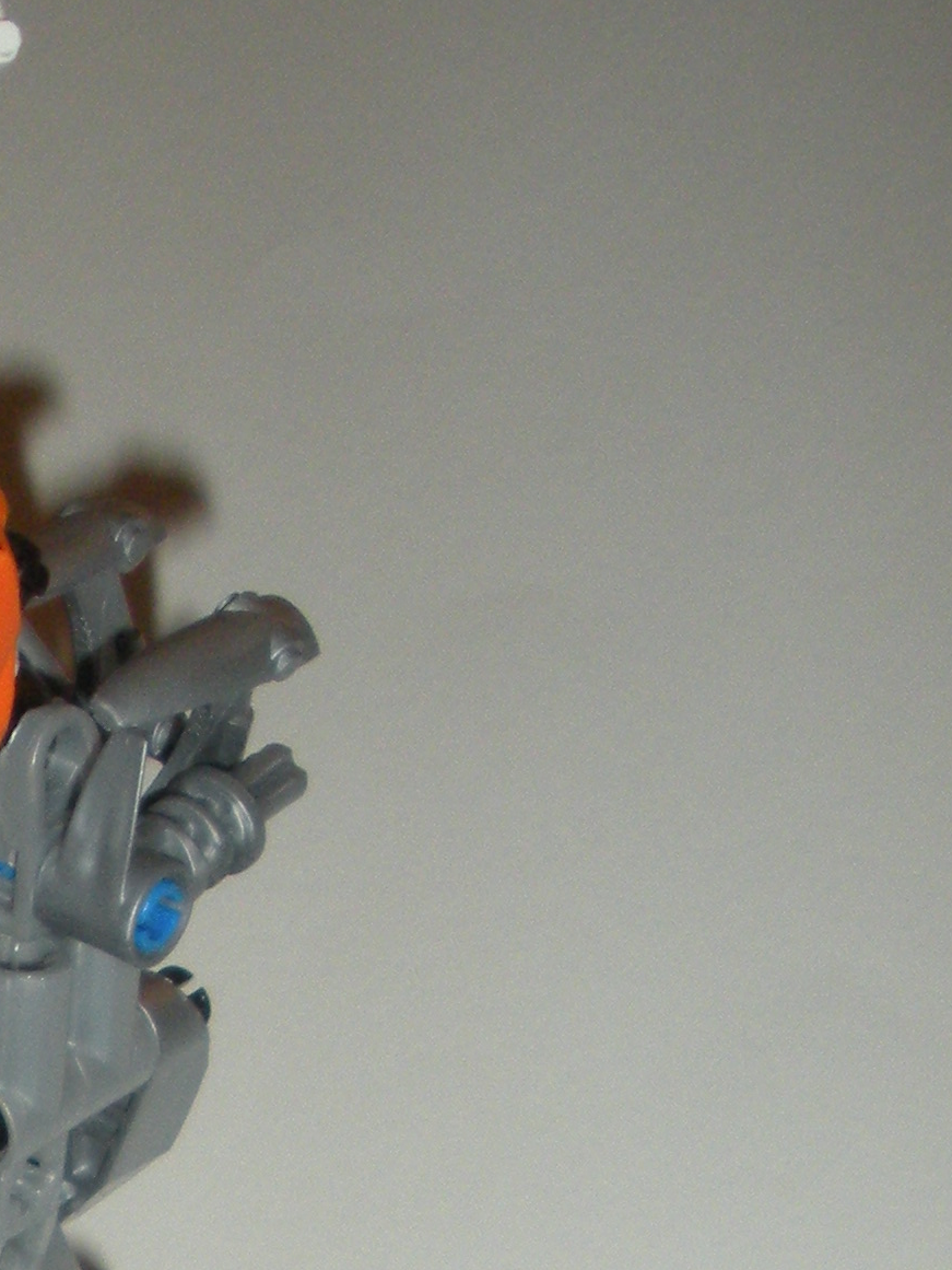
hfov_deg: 12.8
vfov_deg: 17.0
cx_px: -440
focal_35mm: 110
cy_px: 1552
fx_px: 4033
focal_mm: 6.3
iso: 200
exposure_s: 1/60
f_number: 3.5
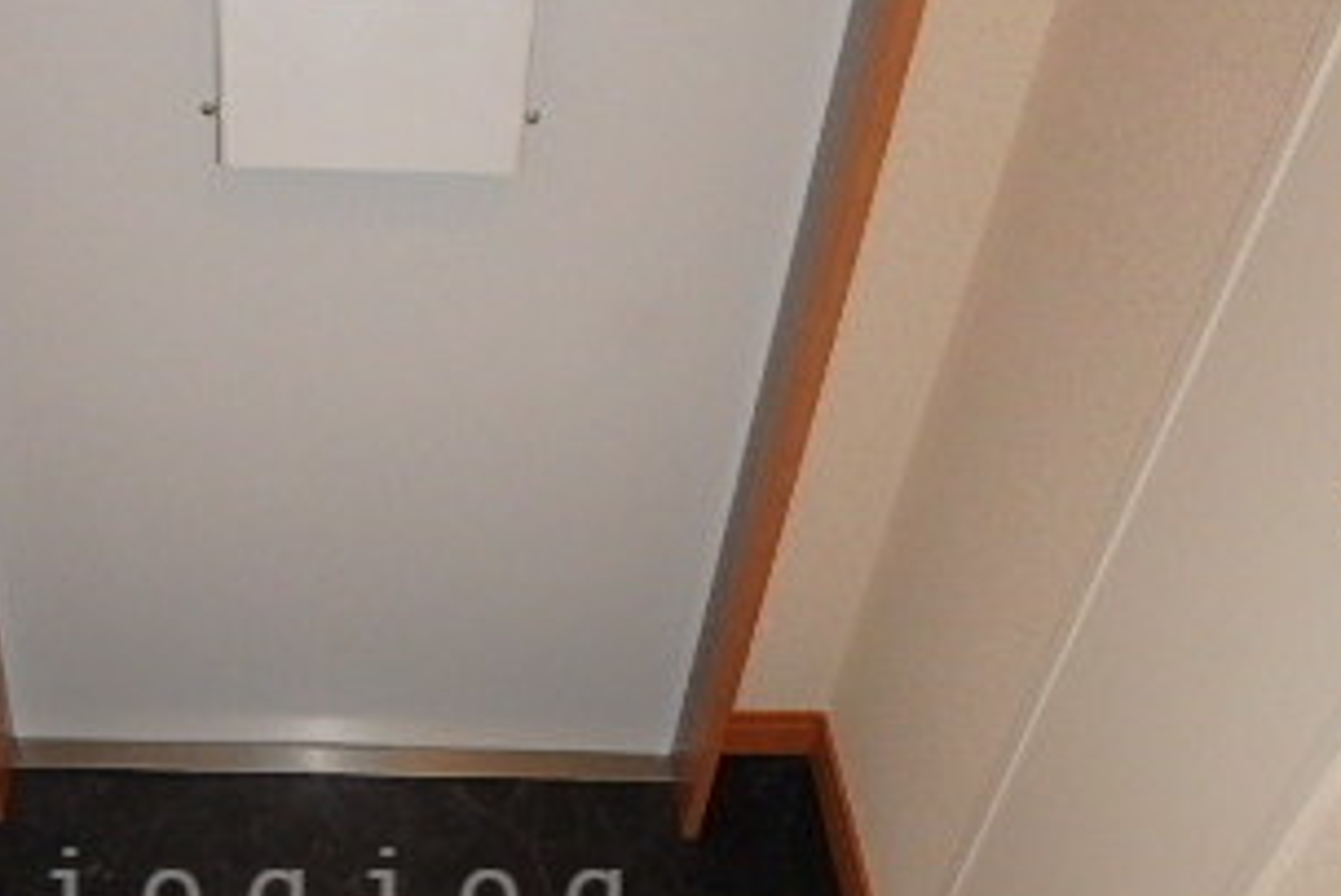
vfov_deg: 27.5
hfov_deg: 41.5
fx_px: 1714
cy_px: 900
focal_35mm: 46
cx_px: 344
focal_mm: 3.7
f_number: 3.5
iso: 400
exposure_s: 1/30
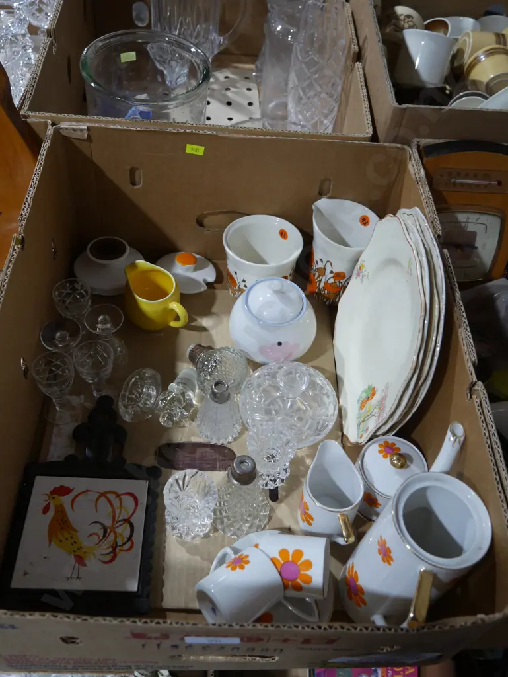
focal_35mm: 32
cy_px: 338
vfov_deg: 56.8
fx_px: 626
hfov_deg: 44.2
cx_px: 254
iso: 500
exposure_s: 1/60
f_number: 3.6
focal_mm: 16
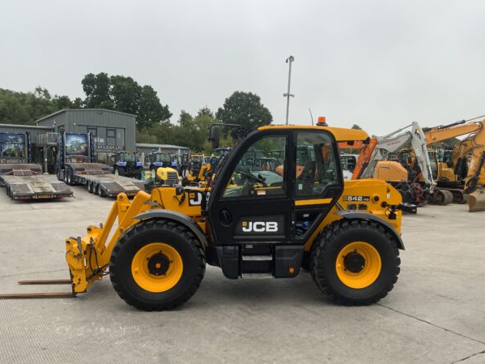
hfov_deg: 58.3
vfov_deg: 45.4
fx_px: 434
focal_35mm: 31
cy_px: 193
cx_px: 256
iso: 16
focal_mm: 3
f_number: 1.8
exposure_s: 1/294
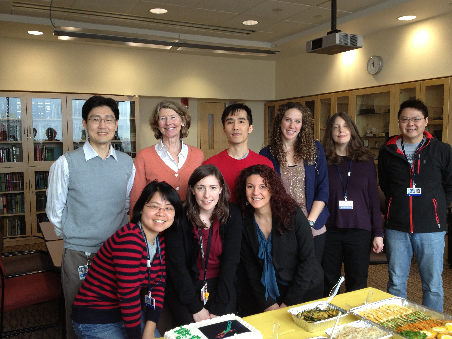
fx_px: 457
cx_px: 226
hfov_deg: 52.6
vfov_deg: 40.7
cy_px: 170
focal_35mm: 35
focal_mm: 4.28
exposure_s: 1/40
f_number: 2.4
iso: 64
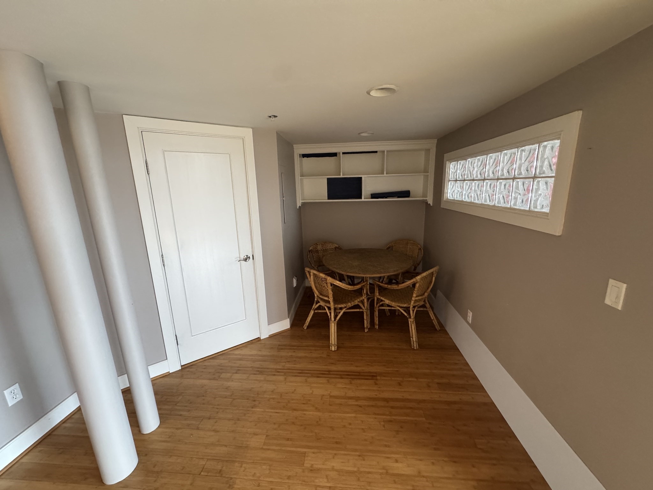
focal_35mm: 14
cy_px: 245
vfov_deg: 85.7
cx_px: 326
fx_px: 264
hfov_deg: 102.1
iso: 320
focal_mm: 2.22
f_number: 2.2
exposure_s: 1/120
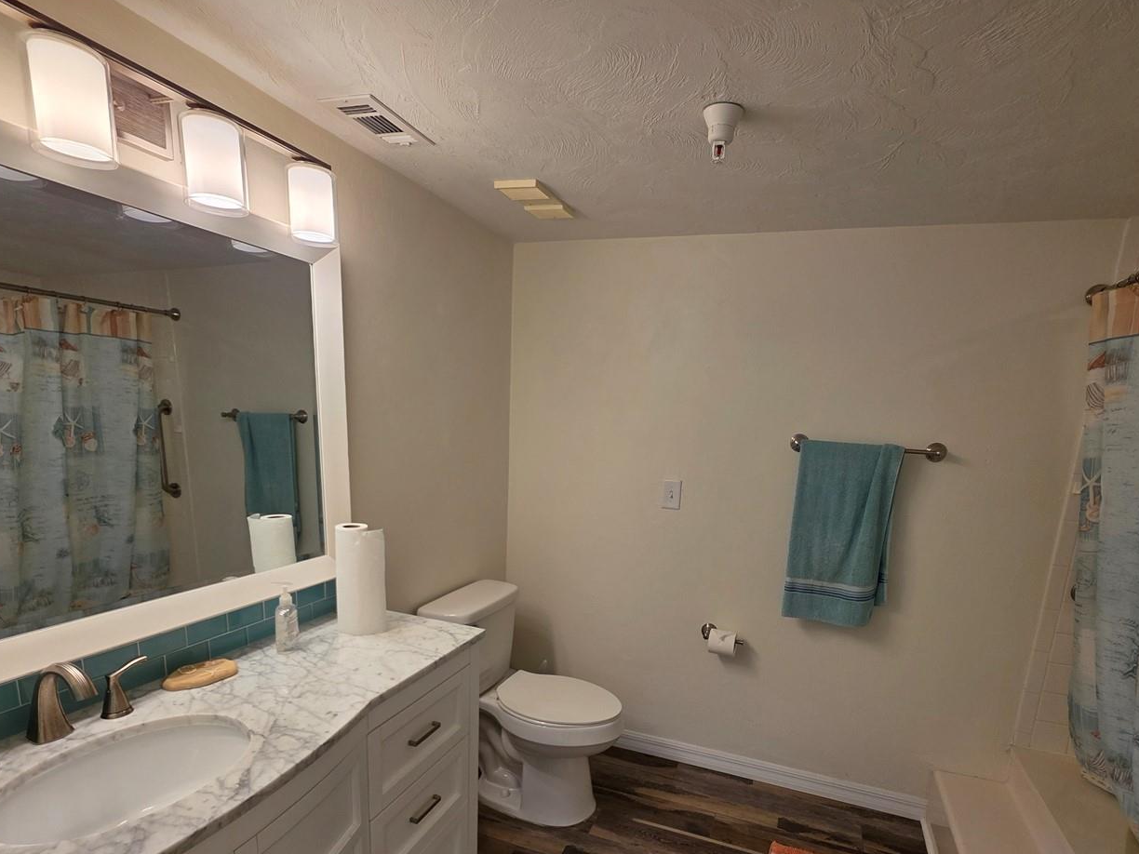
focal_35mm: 17
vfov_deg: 73.1
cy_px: 549
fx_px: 559
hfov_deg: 91.0
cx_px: 598
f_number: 1.9
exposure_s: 1/120
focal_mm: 2.2
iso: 100
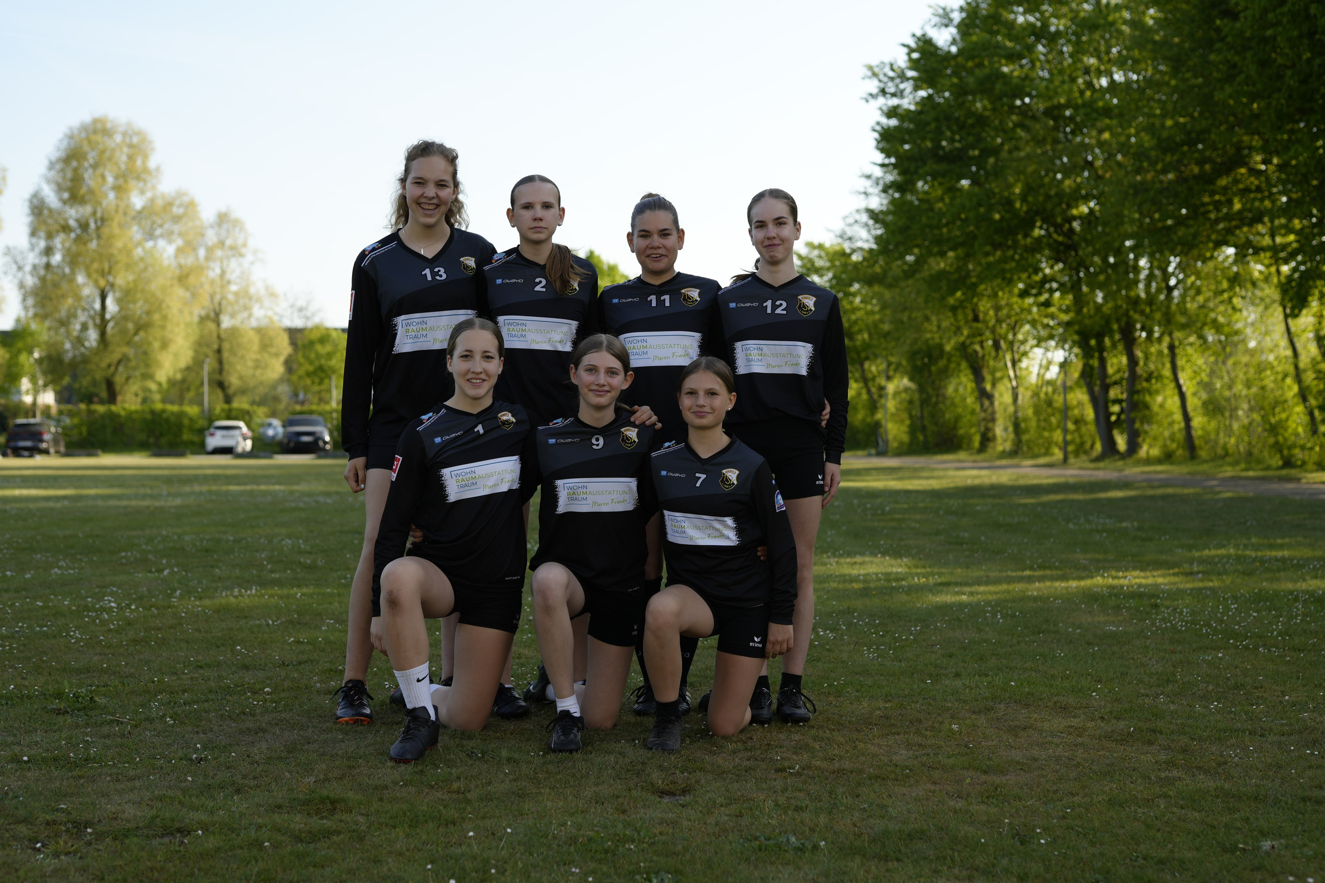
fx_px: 1840
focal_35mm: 50
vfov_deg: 27.0
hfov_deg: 39.6
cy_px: 442
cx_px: 662
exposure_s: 1/500
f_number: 3.2
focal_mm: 50
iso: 100
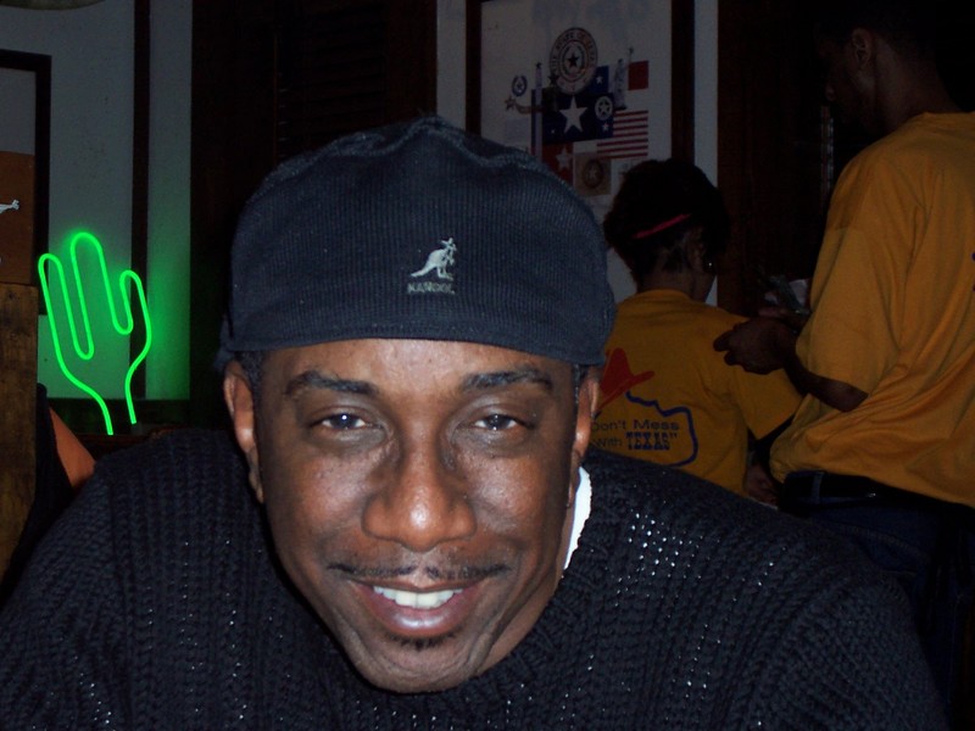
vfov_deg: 16.6
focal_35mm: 89
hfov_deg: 22.0
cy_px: 366
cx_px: 488
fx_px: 2507
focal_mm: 13.5
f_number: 4.1
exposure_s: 1/90
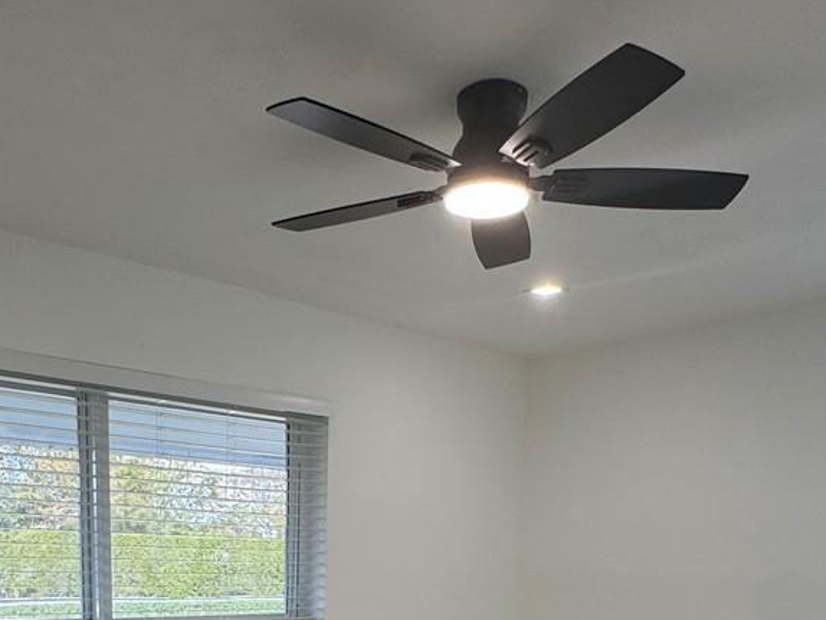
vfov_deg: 31.4
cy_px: 726
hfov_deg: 47.5
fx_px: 931
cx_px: 317
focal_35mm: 39
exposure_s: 1/99
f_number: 2.2
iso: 50
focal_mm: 2.22
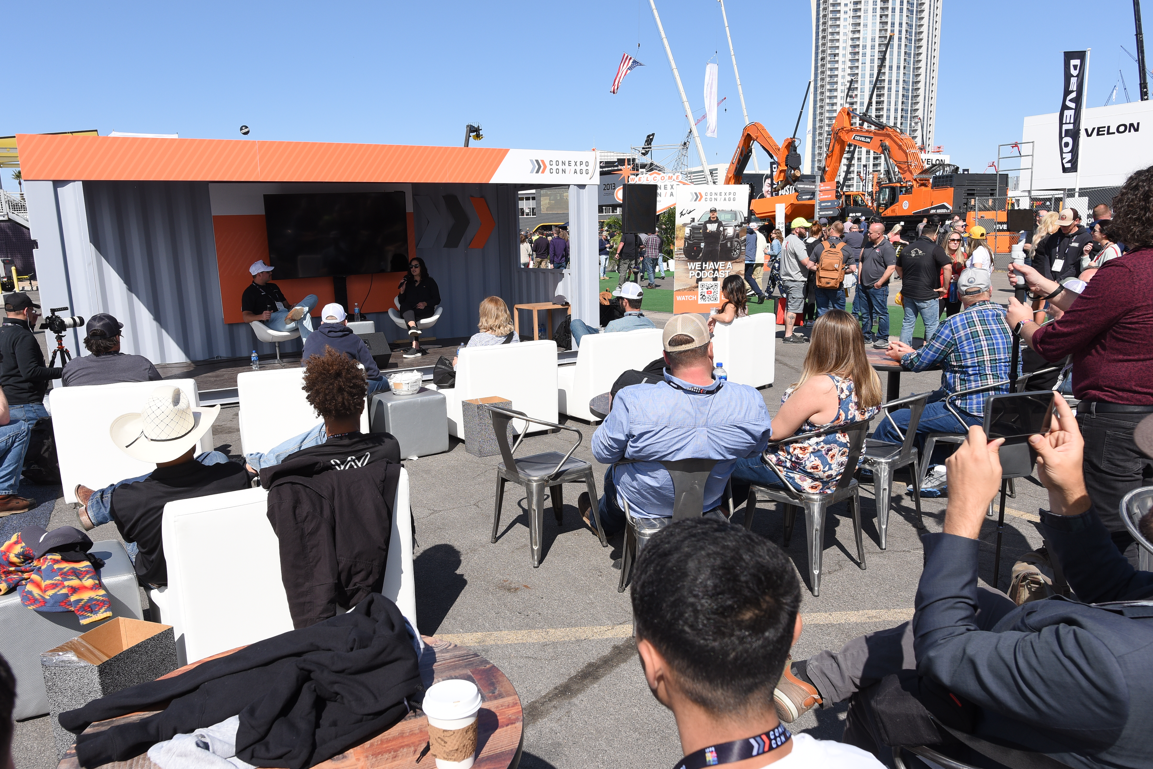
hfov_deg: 71.5
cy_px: 411
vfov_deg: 51.2
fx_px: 801
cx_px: 558
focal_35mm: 25
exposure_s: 1/1000
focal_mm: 20
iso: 250
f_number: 8
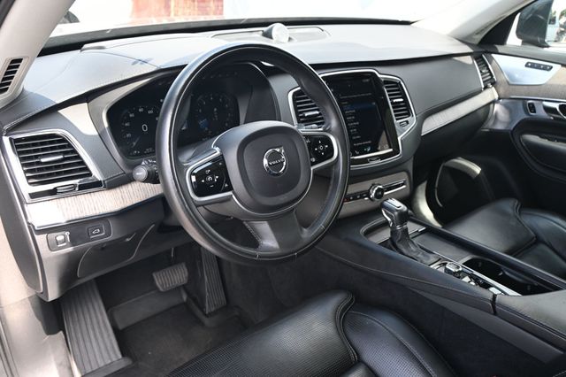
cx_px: 283
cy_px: 188
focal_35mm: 30
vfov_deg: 43.6
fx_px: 471
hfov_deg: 62.0
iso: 400
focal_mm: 20
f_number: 3.8
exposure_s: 1/160
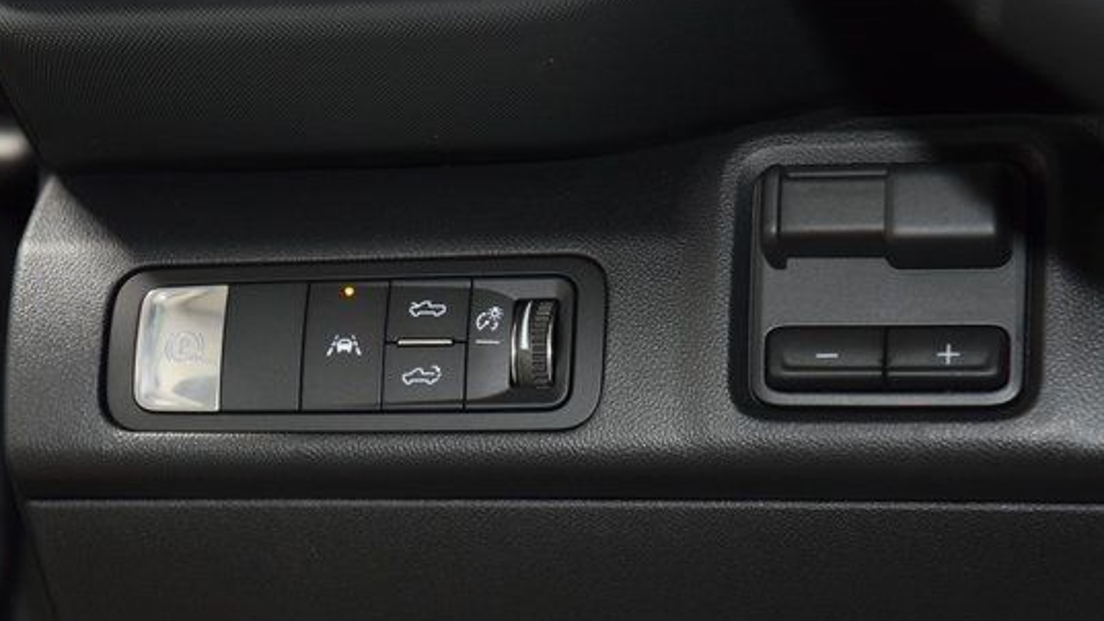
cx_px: 471
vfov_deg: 9.3
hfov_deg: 16.4
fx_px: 3835
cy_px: 394
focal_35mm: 131
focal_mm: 70
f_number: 4.5
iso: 2000
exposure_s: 1/40
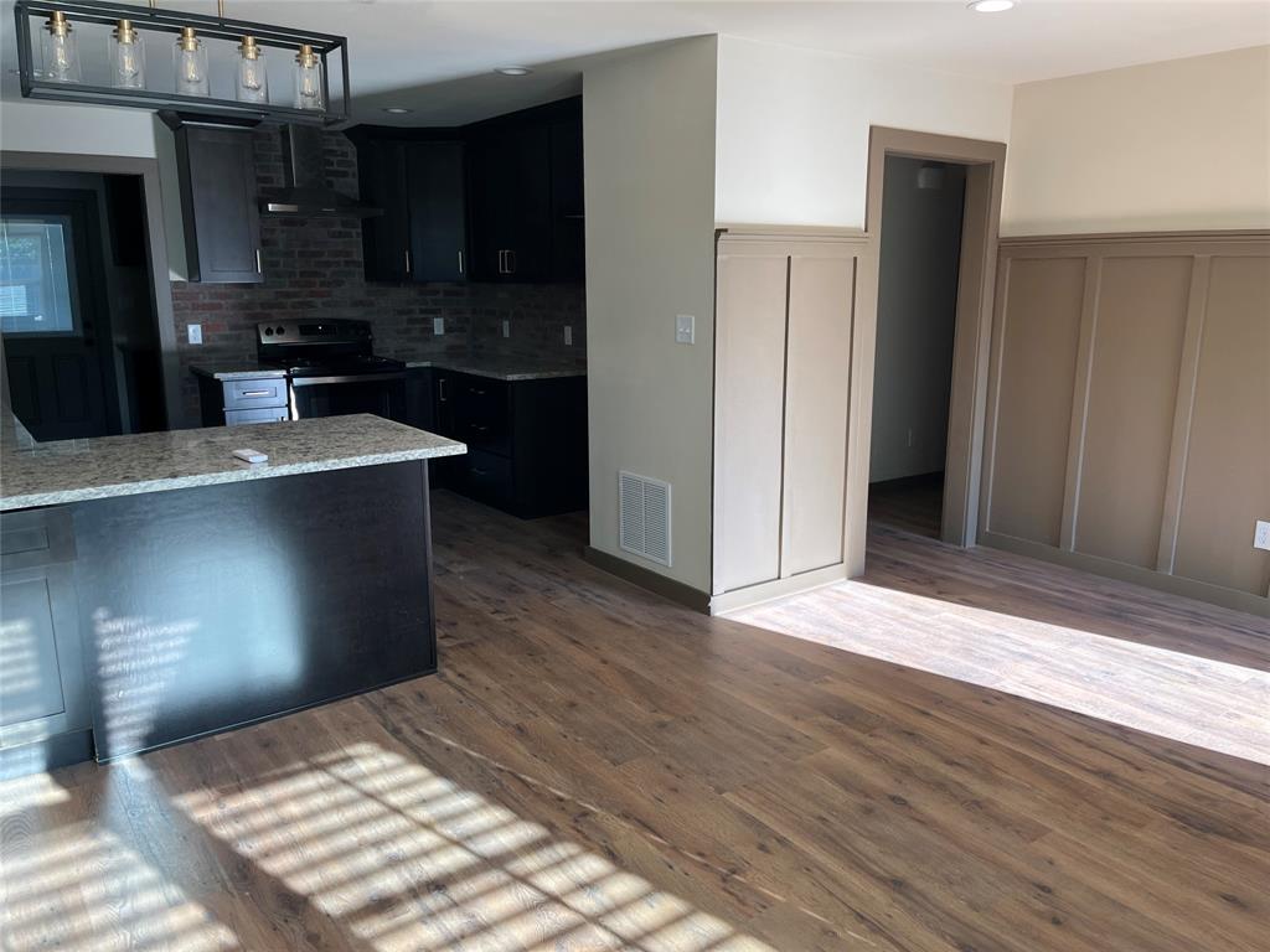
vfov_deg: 53.1
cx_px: 635
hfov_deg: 67.3
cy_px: 476
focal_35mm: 26
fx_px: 954
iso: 50
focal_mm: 5.1
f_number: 1.6
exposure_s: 1/124
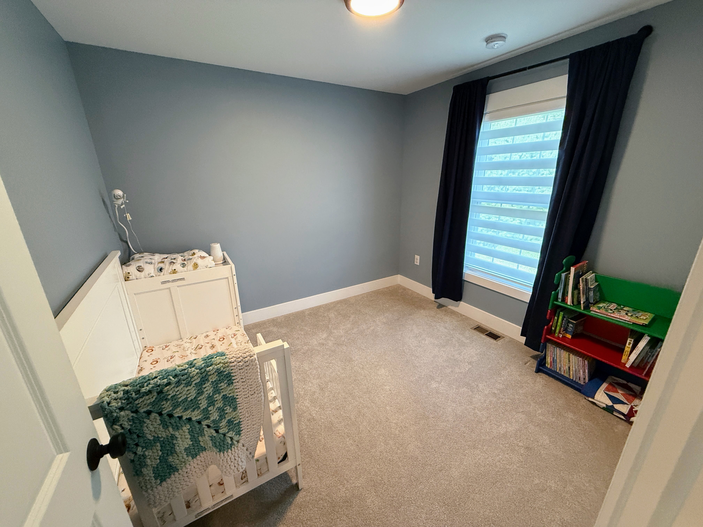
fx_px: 284
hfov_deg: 102.1
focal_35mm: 14
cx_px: 352
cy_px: 264
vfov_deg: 85.7
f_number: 2.2
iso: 640
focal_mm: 2.22
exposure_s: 1/120
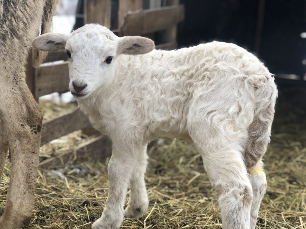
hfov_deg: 36.8
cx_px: 153
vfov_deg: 28.0
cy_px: 114
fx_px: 460
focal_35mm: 52
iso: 16
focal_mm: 6
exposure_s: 1/226
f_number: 2.4
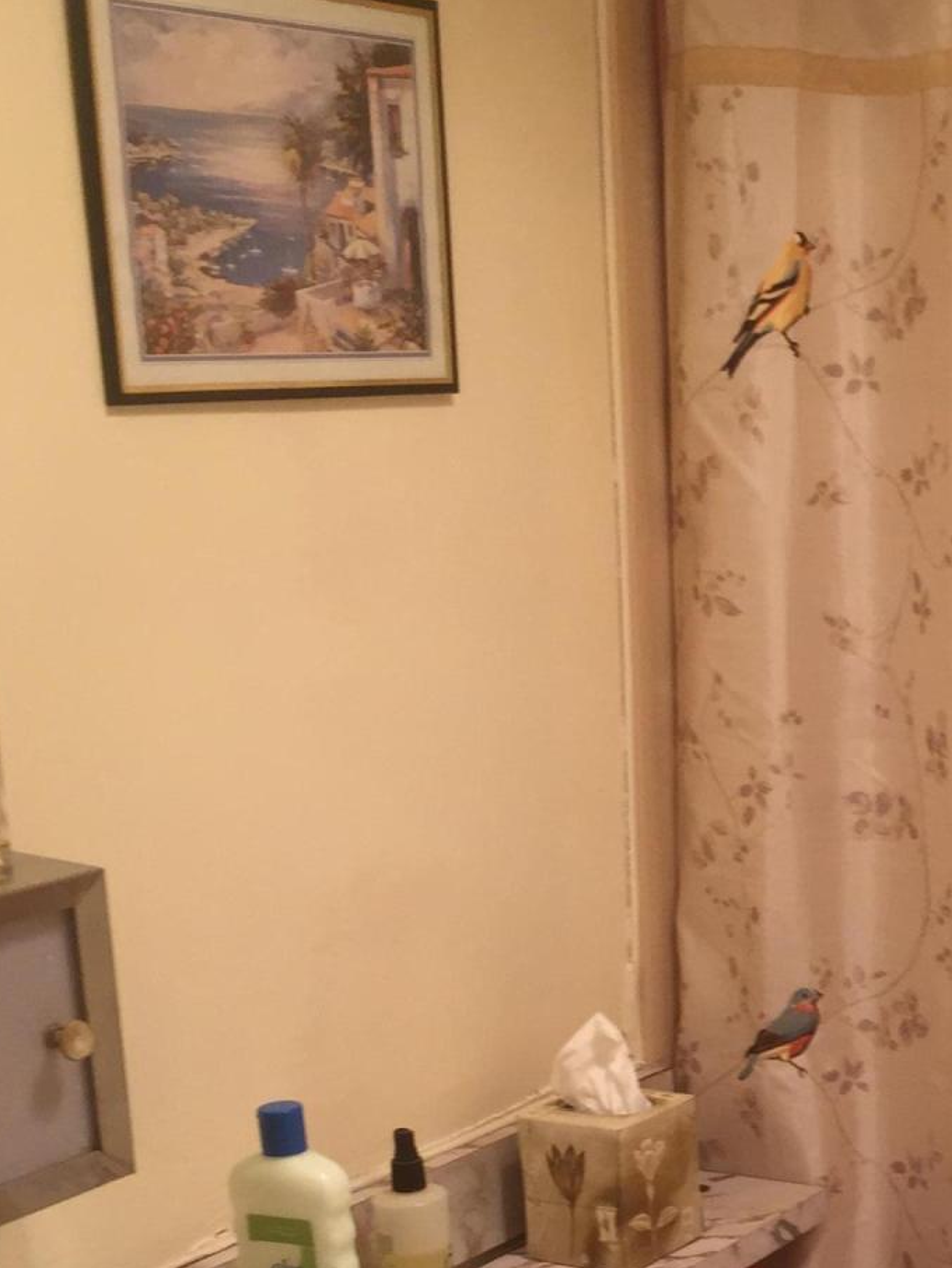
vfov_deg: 29.1
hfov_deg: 22.1
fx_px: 2346
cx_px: 951
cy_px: 1128
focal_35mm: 64
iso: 50
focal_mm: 4.15
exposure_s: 1/120
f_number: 2.2
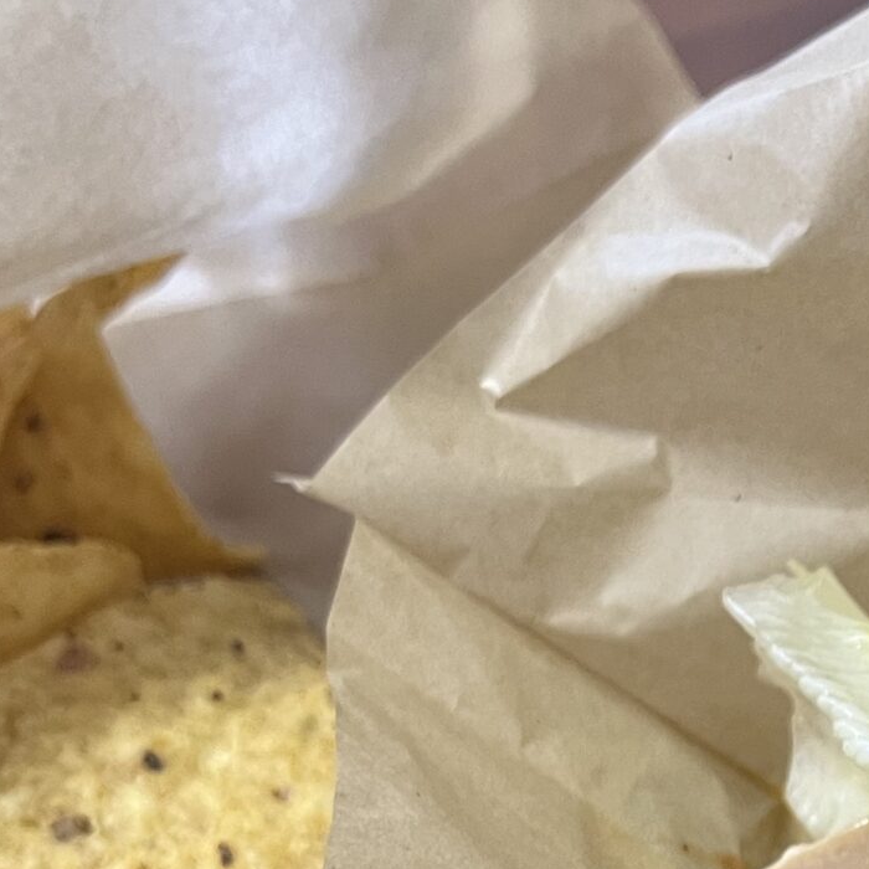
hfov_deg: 19.6
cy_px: 953
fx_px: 2386
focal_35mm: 84
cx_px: 1006
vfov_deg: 19.8
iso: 200
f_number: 1.6
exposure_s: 1/50
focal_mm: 5.1
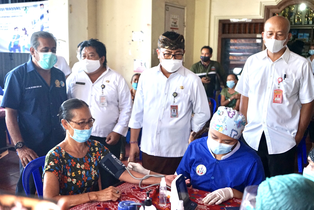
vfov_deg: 32.7
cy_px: 105
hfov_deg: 47.4
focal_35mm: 41
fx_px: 358
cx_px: 157
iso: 2500
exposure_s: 1/250
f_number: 4.5
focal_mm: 41
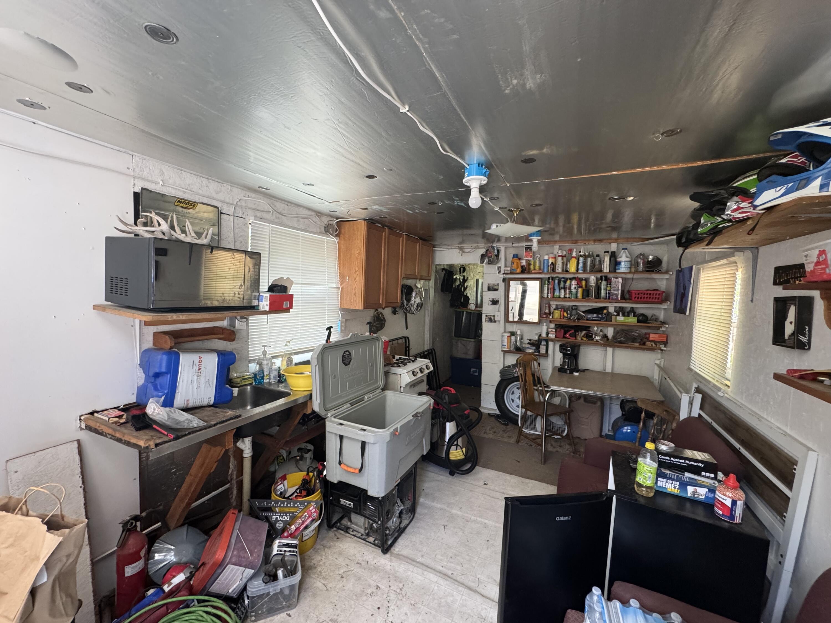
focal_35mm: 14
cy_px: 312
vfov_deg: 85.7
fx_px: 336
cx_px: 416
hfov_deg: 102.1
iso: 320
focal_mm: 2.22
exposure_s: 1/77
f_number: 2.2
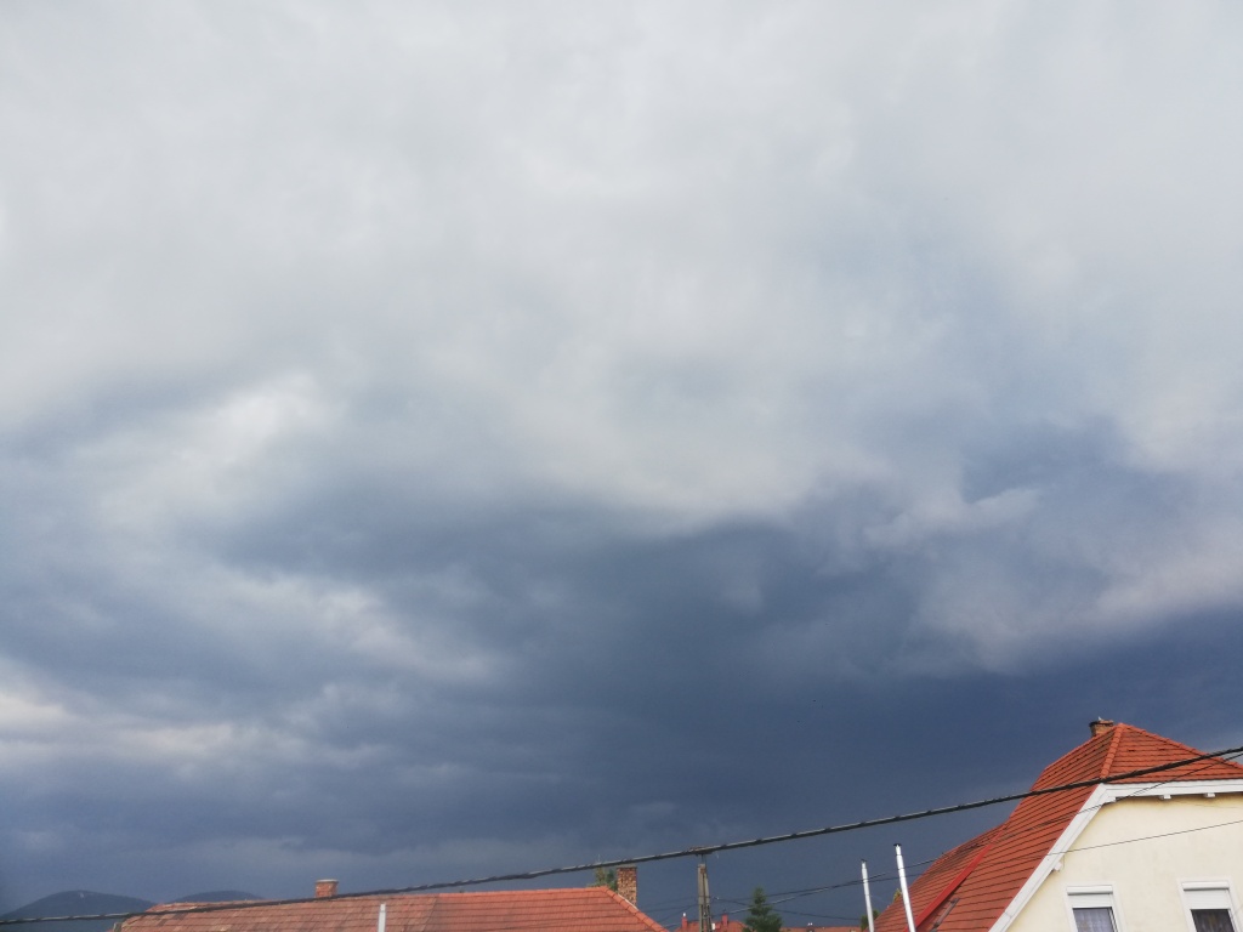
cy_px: 466
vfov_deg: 53.1
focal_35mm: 26
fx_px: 934
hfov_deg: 67.3
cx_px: 622
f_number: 2.2
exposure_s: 1/240
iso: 50
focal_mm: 3.81
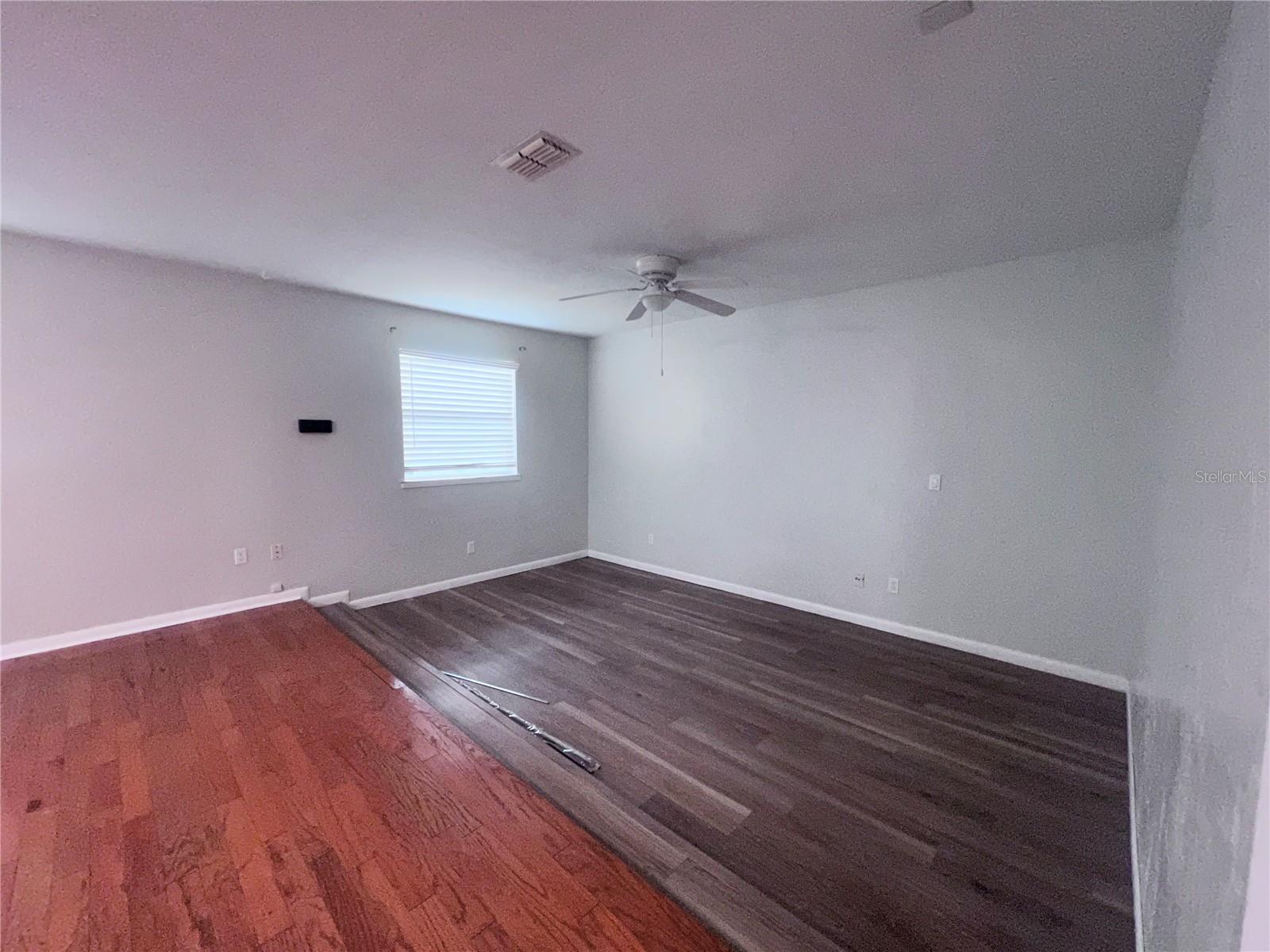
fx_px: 477
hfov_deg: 106.2
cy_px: 476
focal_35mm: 13
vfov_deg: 89.9
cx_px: 635
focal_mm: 1.57
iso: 250
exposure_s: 1/60
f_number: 1.8
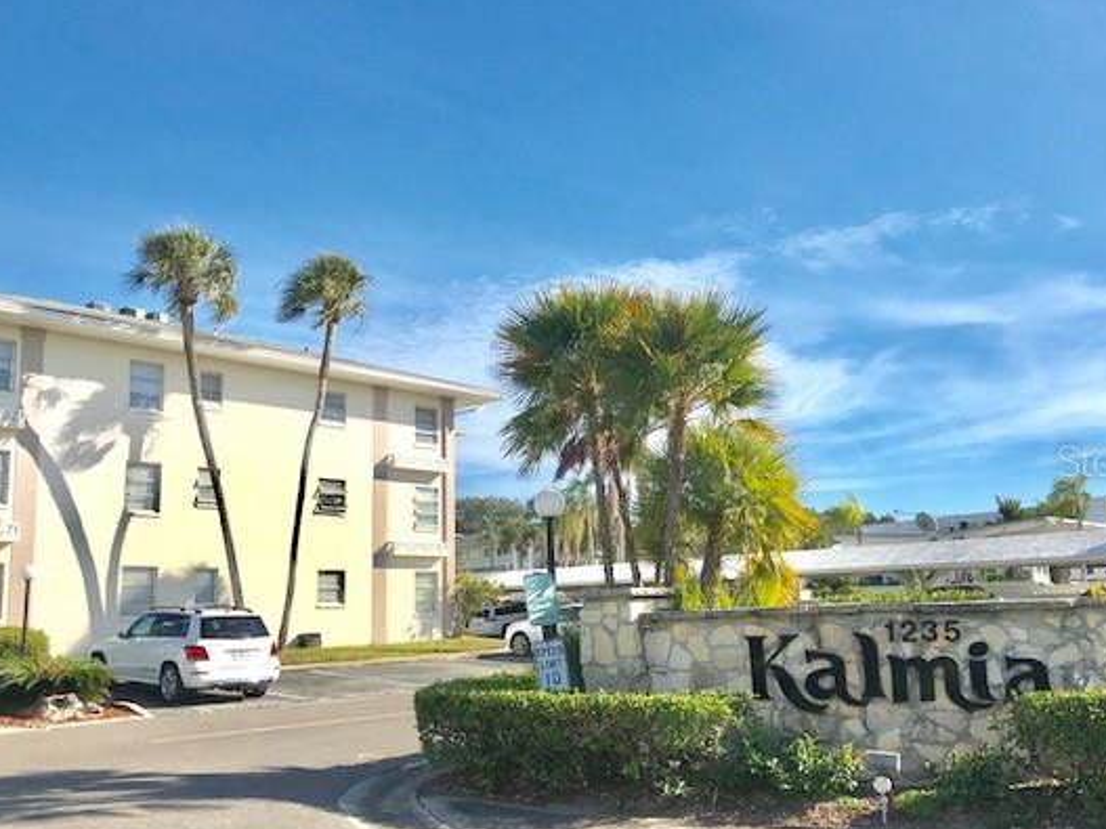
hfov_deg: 53.9
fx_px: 1086
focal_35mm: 34
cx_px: 583
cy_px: 460
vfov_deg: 41.7
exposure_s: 1/3300
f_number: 1.8
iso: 20
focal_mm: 3.99
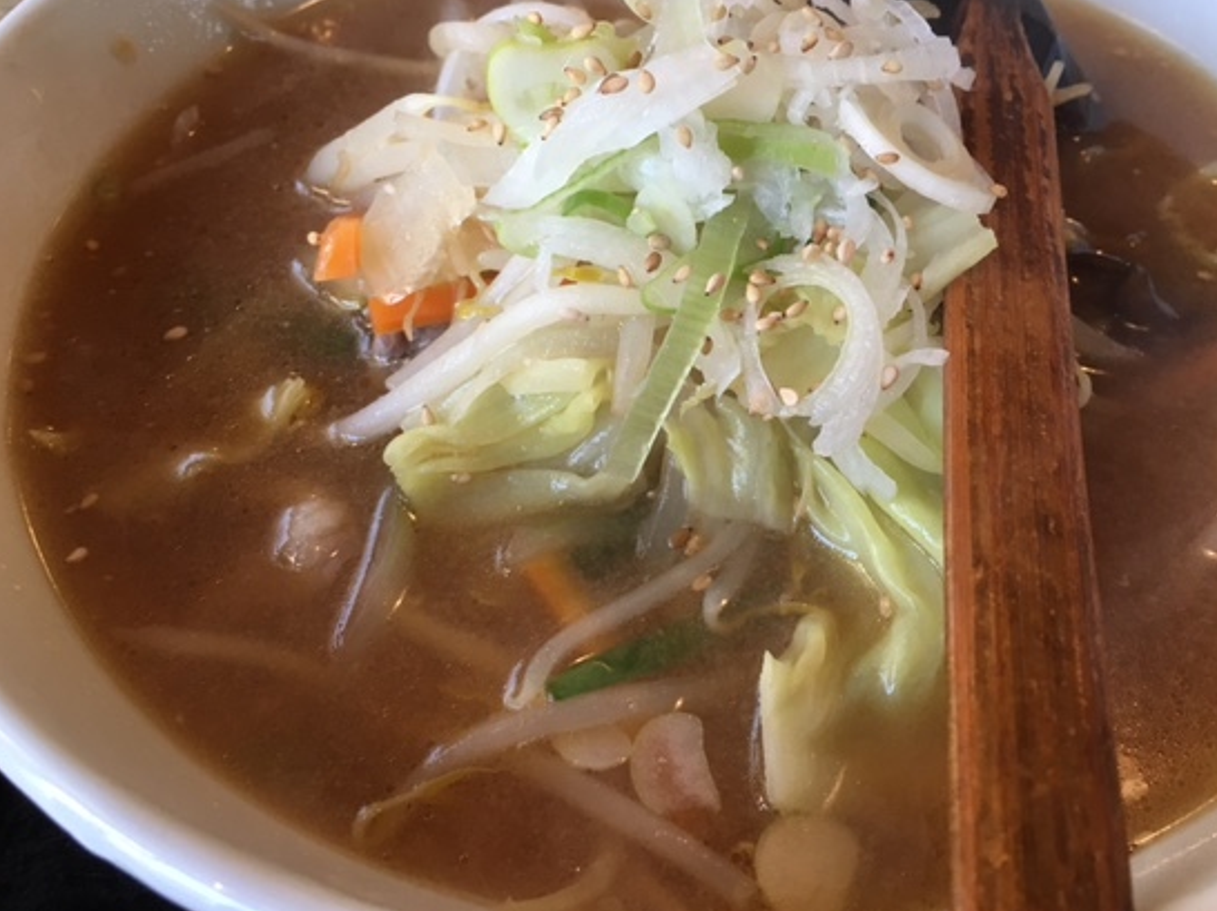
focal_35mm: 34
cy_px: 445
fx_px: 1195
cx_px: 687
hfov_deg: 53.8
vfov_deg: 41.8
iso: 80
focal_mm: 4.15
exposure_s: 1/30
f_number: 2.2
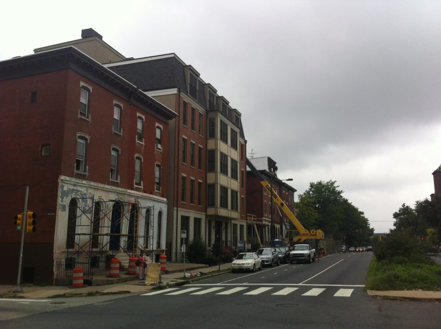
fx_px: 445
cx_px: 220
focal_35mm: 35
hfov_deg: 52.7
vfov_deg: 40.6
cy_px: 164
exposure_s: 1/815
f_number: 2.8
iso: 80
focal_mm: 3.85
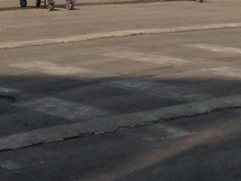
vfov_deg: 8.1
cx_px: 266
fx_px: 1191
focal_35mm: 171
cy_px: -233
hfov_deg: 11.4
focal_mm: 4.12
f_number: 2.4
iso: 50
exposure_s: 1/3623
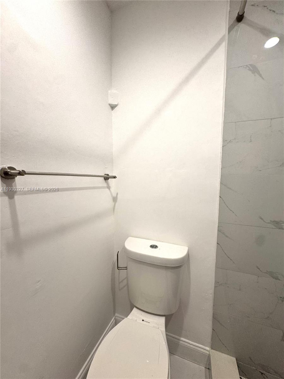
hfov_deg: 85.7
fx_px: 153
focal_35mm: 14
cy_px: 190
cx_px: 142
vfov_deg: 102.1
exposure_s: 1/120
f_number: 2.2
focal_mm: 2.22
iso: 125
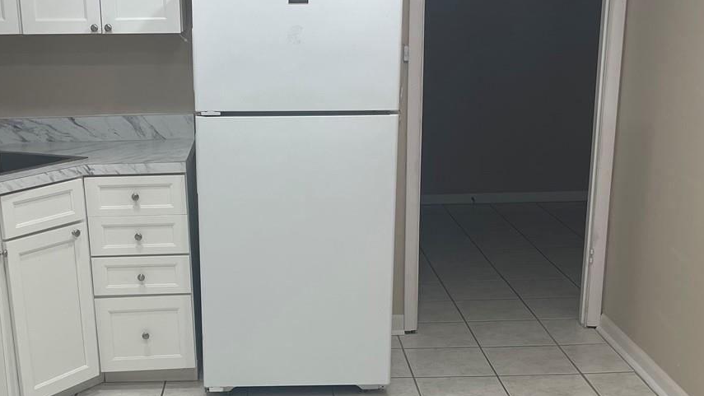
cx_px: 273
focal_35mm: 53
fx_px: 989
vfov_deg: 22.3
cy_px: 320
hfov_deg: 39.0
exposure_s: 1/120
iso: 40
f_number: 1.6
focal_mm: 5.1
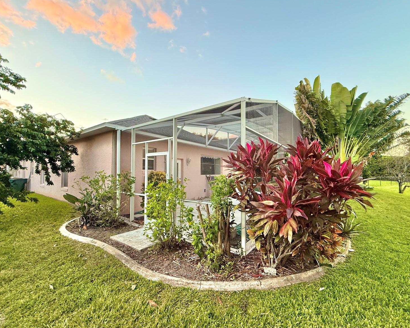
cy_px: 165
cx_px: 205
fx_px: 182
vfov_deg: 84.0
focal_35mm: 15
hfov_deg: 96.8
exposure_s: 1/99
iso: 200
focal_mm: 2.22
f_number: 2.2
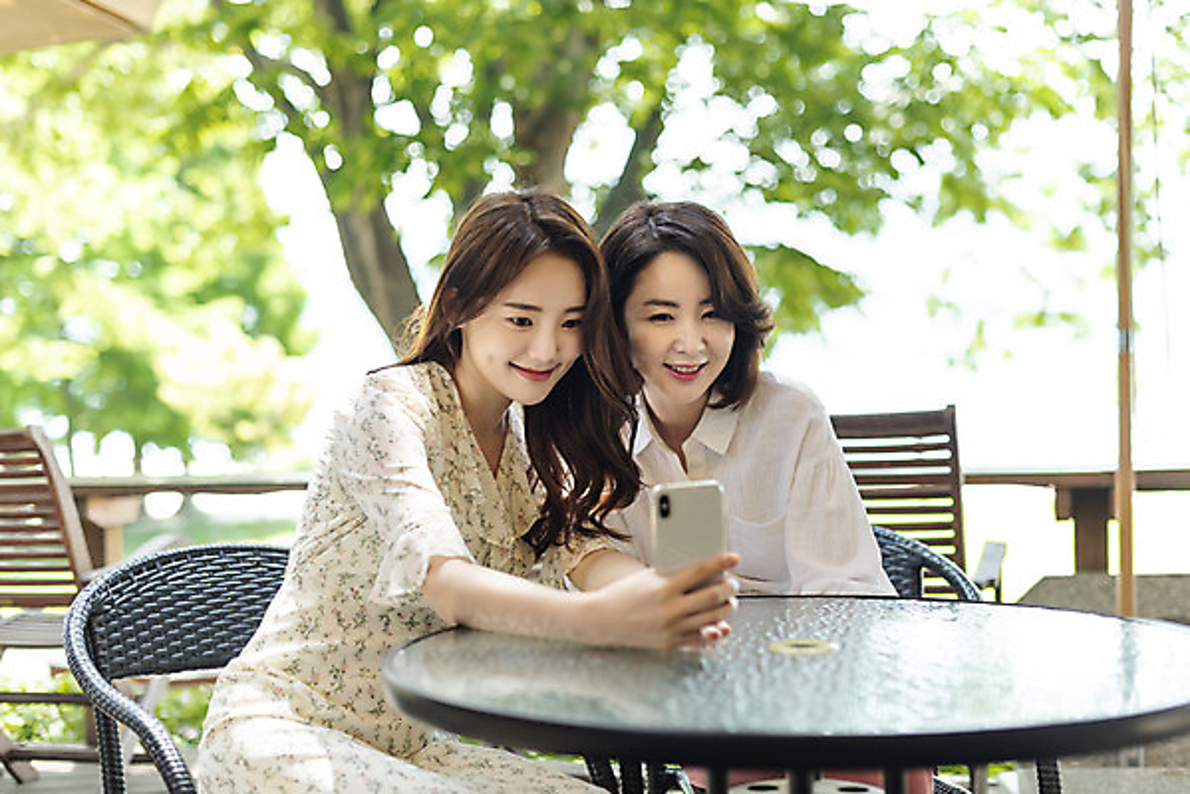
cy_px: 397
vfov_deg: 27.0
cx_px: 595
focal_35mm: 50
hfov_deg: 39.6
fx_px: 1653
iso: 100
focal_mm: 50
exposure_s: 1/160
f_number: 2.2
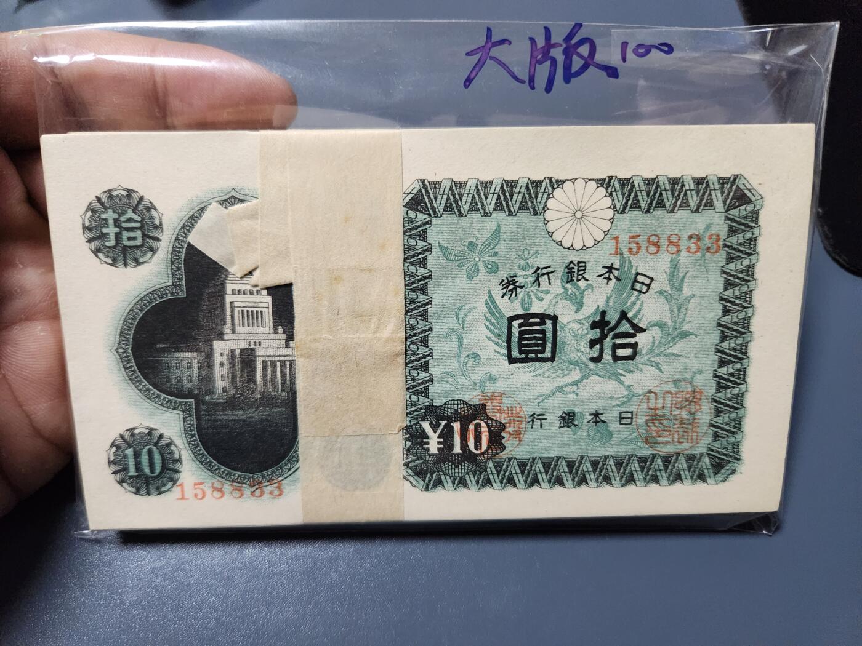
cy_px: 323
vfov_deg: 58.9
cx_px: 431
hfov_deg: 73.9
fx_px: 573
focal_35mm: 23
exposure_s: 1/100
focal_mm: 5.4
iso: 1000
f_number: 1.8
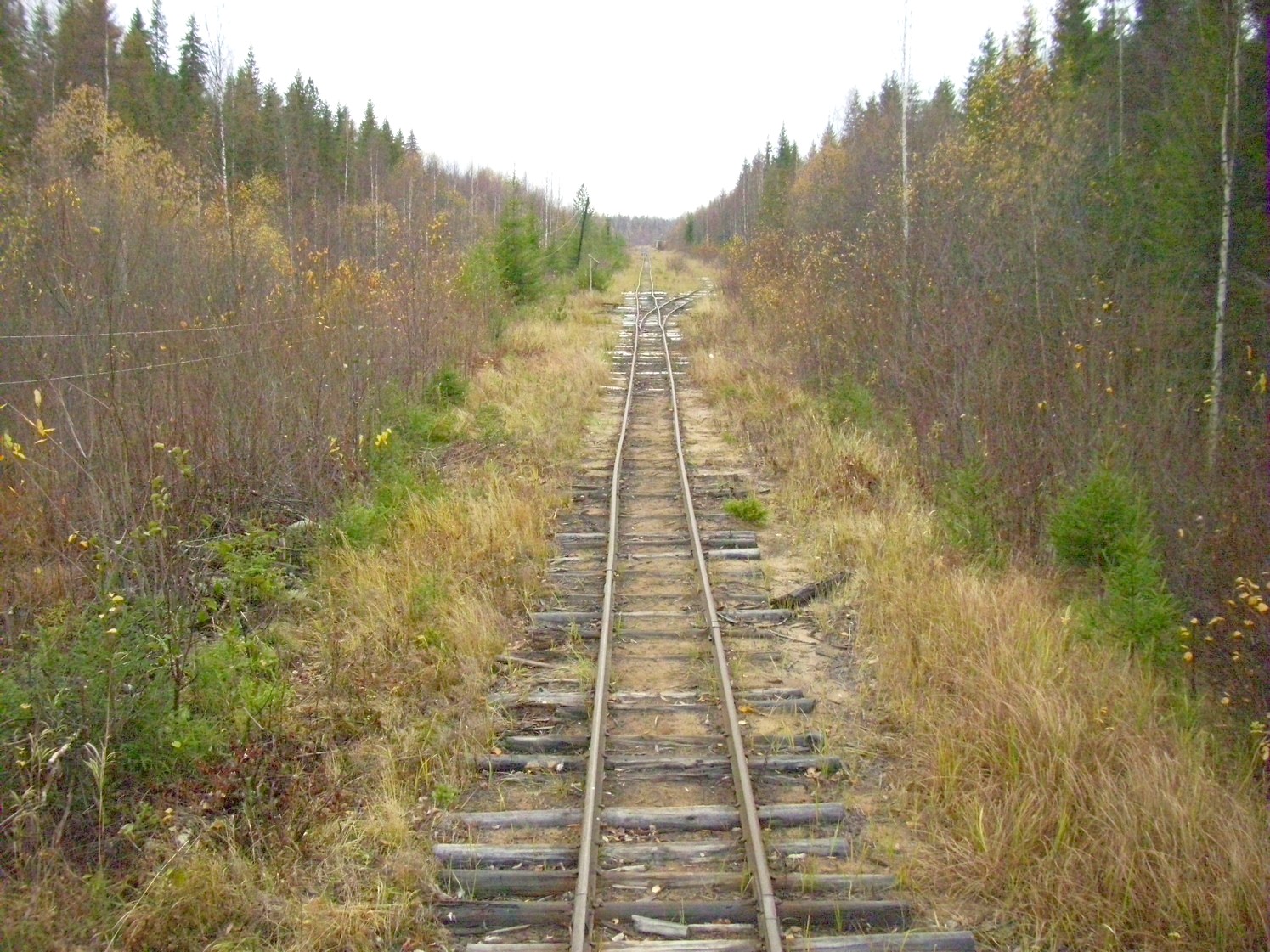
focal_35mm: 34
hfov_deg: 54.0
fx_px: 1247
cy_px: 476
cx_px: 635
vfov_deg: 41.8
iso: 640
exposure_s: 1/640
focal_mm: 5.7
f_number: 2.9
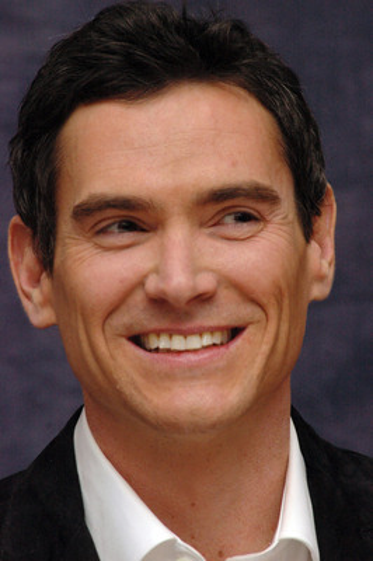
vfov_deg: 6.9
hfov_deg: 4.6
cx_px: 186
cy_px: 280
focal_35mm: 300
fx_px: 4670
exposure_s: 1/320
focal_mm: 200
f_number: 8
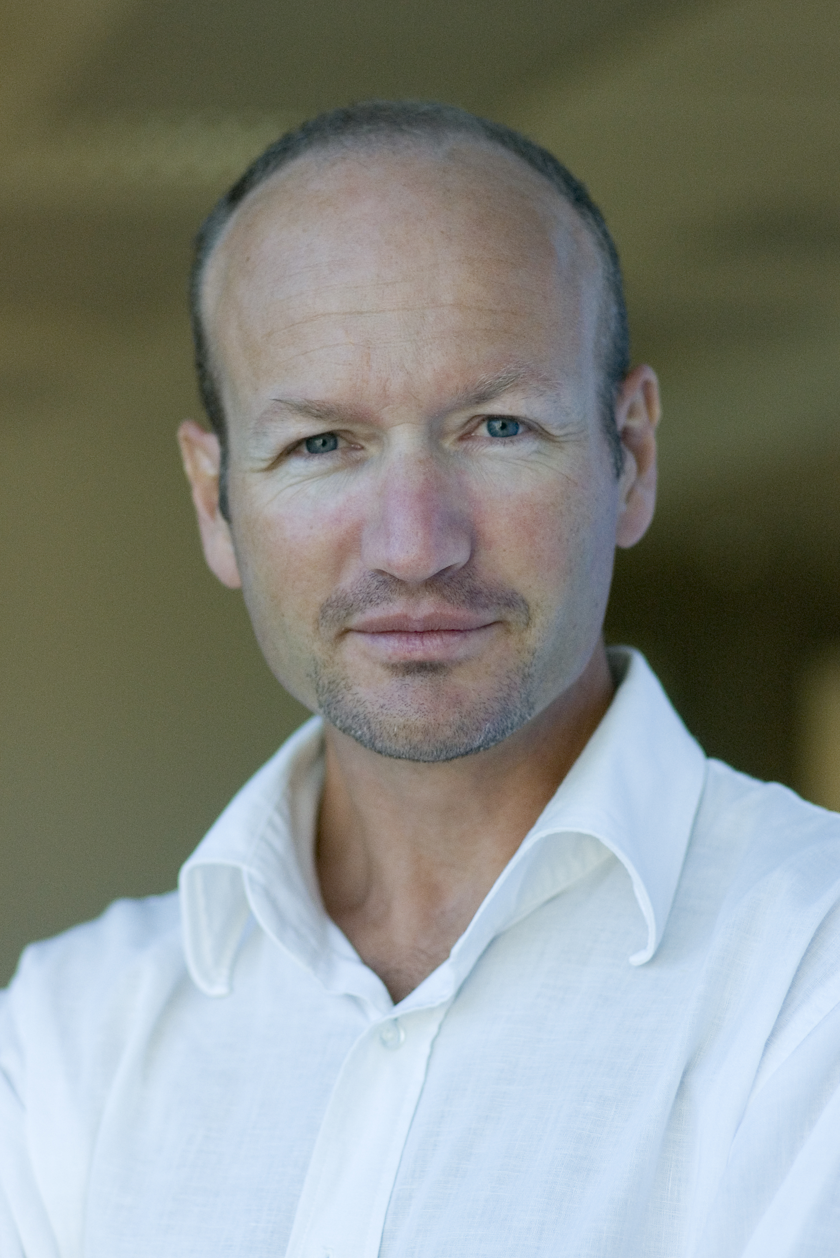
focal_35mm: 116
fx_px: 4038
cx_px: 420
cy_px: 629
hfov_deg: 11.9
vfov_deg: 17.7
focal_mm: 77
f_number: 2.5
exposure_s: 1/1600
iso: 800
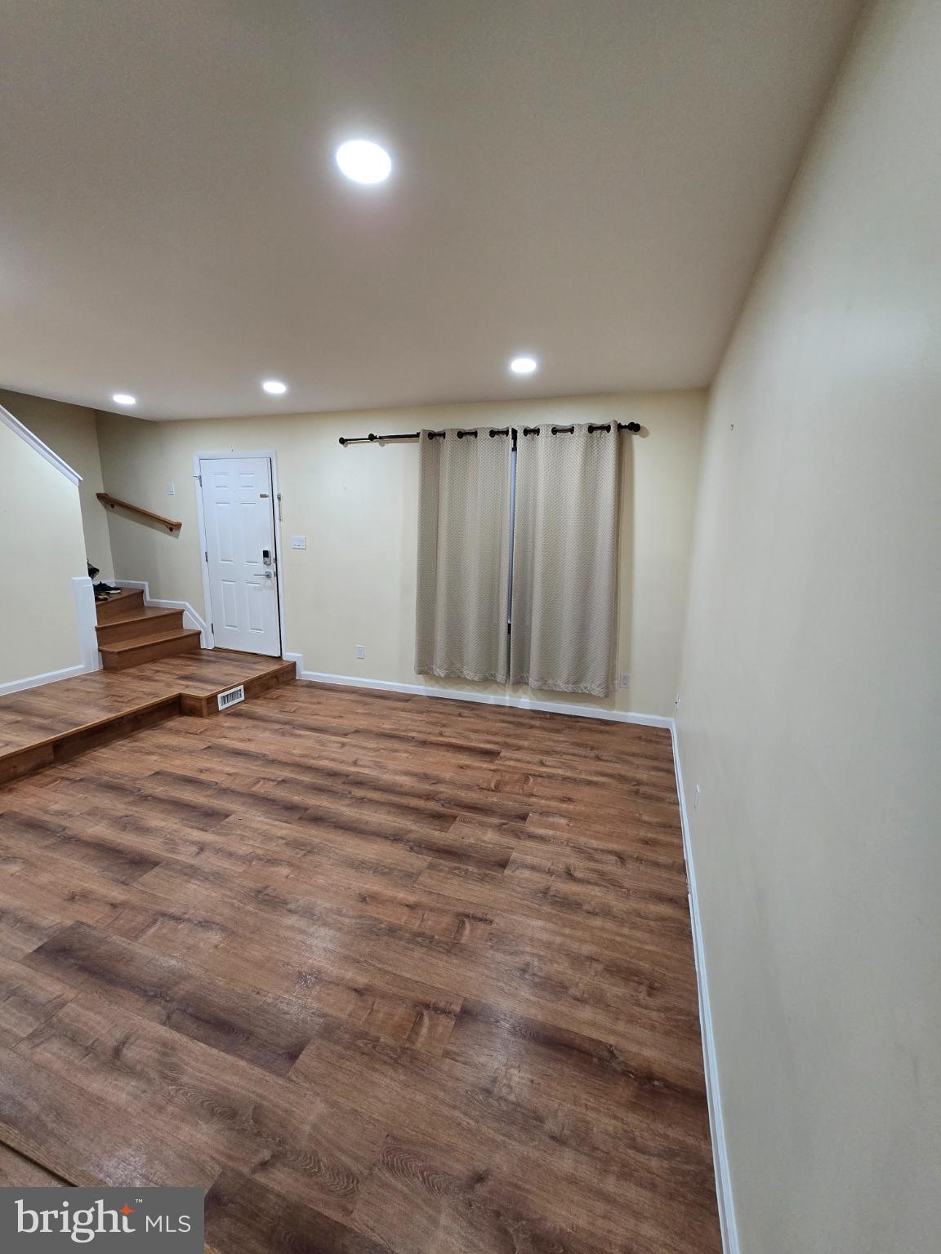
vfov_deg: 106.2
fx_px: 471
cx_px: 470
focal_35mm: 13
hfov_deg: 89.9
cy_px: 627
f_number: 2.2
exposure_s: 1/60
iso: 250
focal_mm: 2.2
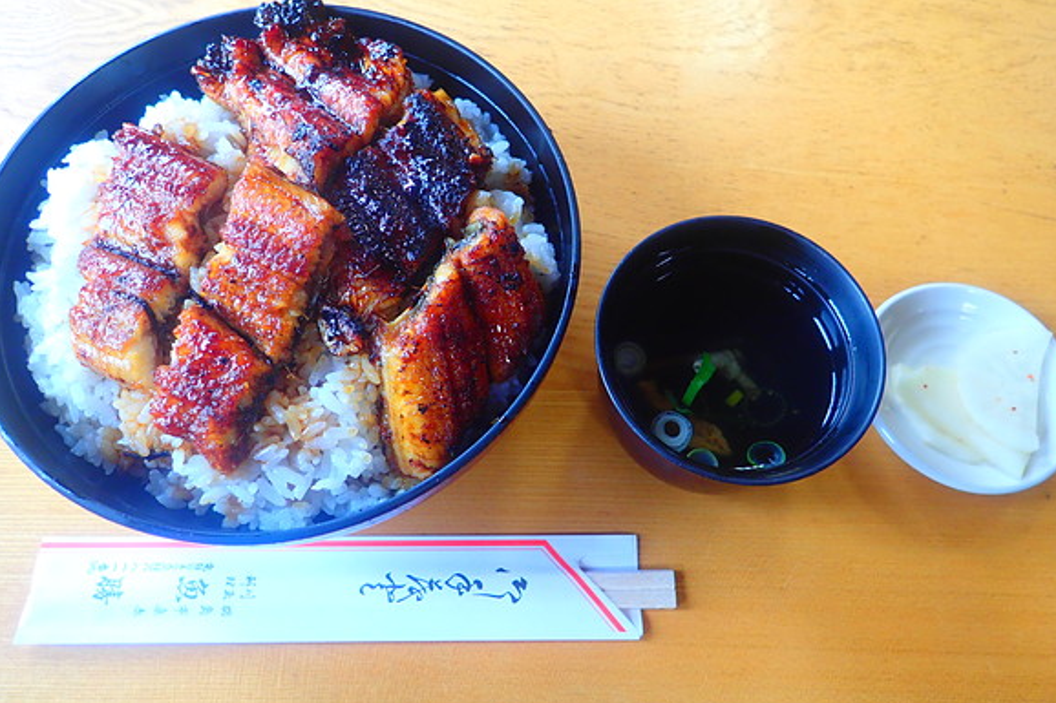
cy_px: 321
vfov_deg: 47.9
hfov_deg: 67.4
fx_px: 792
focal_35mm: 27
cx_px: 541
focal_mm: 4.5
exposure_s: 1/60
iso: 160
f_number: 2
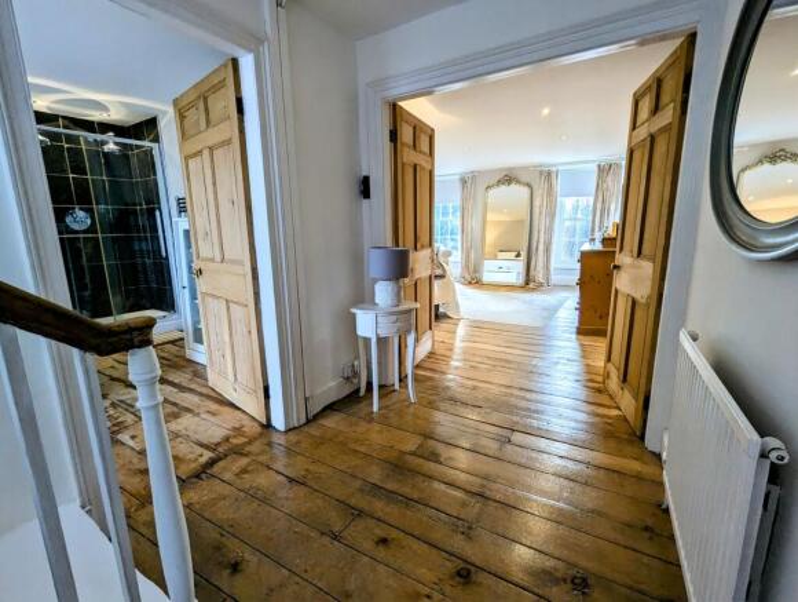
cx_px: 399
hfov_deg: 94.4
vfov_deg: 78.3
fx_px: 369
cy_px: 301
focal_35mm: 16
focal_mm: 2.35
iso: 88
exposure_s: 1/100
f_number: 2.2
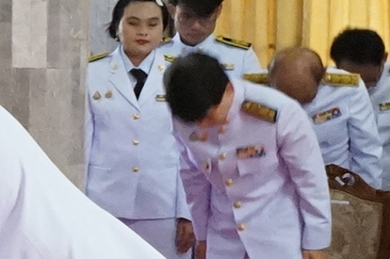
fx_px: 2359
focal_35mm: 218
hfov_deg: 8.3
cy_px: 136
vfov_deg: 6.3
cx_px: -695
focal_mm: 30
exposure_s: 1/40
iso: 8000
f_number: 10
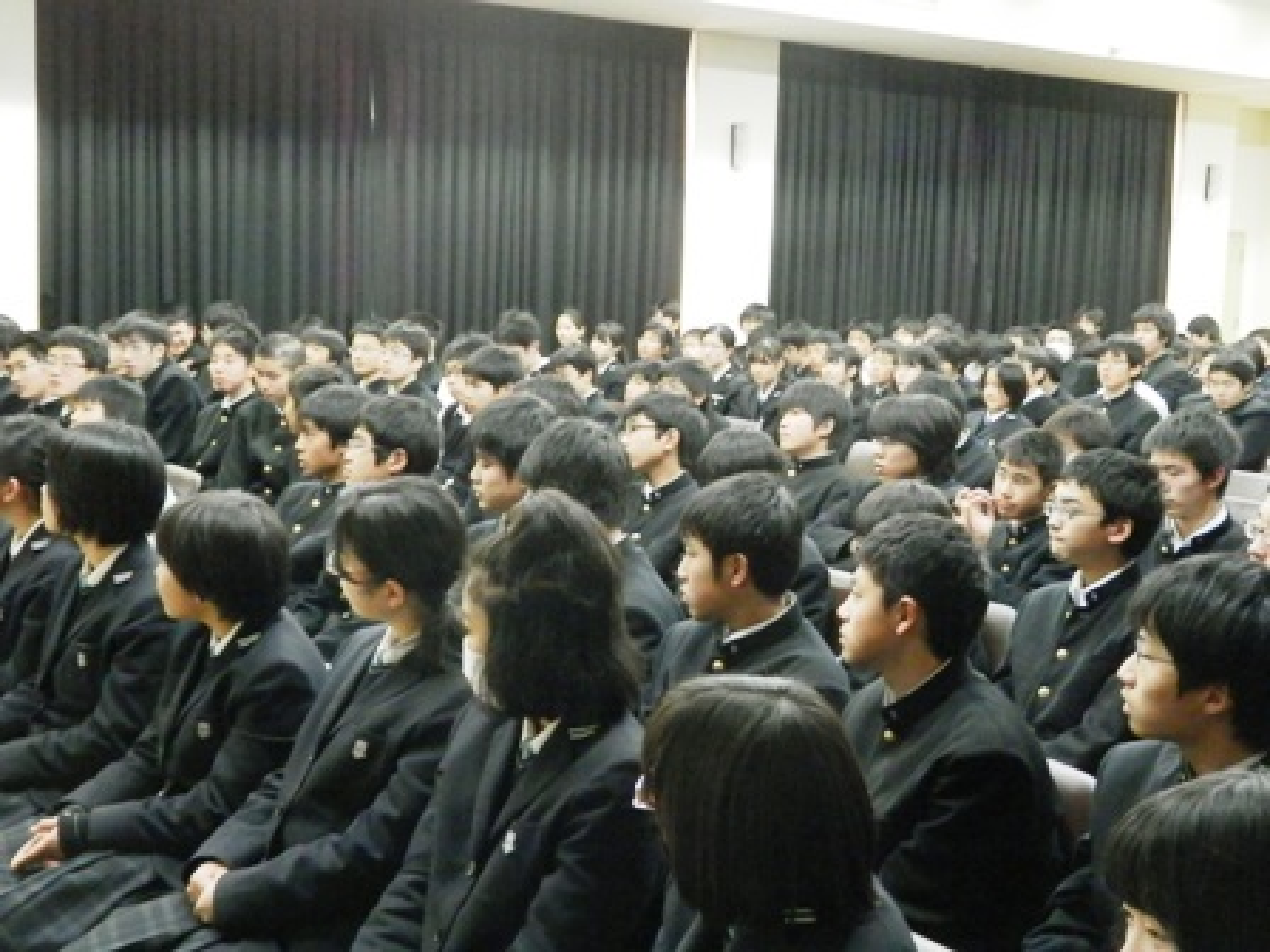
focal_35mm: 45
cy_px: 476
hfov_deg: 42.1
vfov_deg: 32.2
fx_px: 1651
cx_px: 635
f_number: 3.8
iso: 800
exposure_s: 1/20
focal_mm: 8
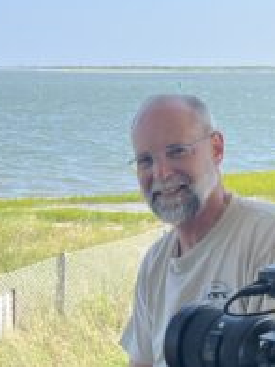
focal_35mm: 102
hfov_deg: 14.4
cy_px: 354
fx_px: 1080
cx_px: 32
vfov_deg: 18.8
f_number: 1.5
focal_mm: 5.7
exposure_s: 1/1412
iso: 50
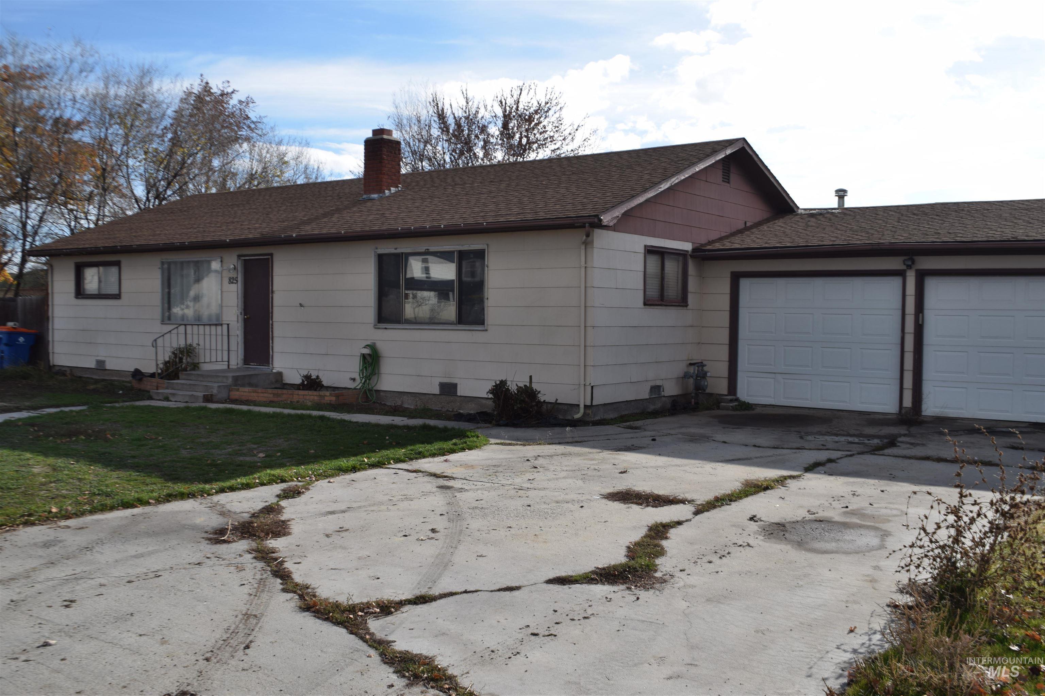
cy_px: 348
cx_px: 522
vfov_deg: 40.0
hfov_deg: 57.2
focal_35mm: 33
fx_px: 958
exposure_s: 1/200
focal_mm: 22
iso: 100
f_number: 7.1
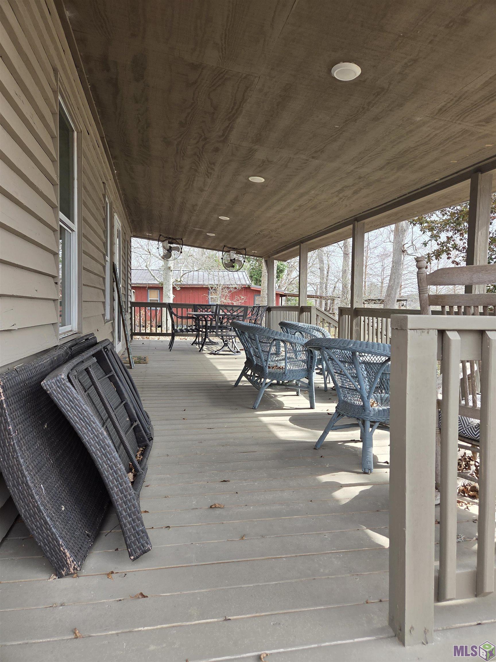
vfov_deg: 73.9
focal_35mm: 23
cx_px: 248
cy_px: 331
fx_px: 439
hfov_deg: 58.9
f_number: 1.8
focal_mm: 5.4
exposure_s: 1/799
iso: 80
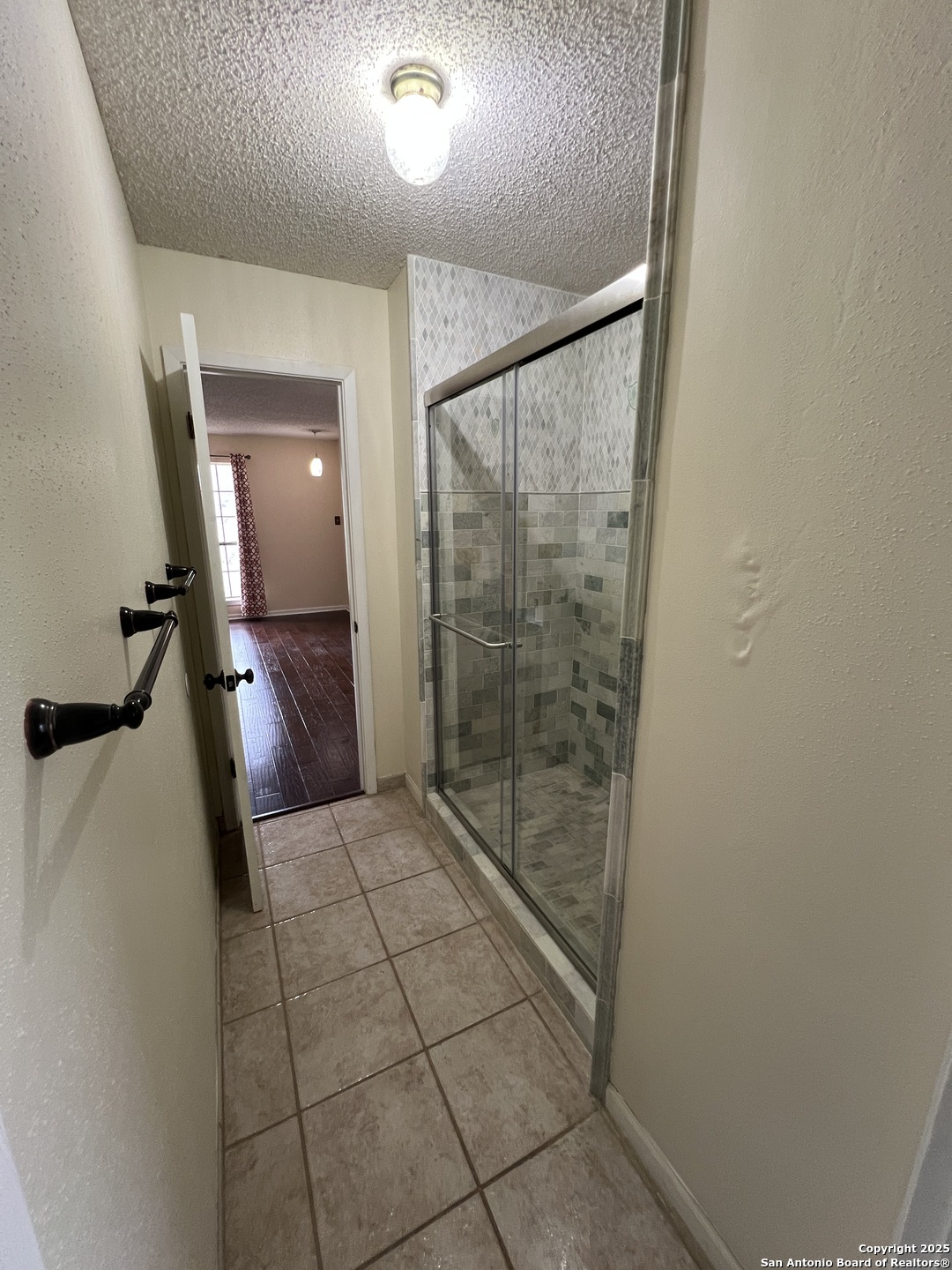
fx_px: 477
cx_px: 476
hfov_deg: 89.9
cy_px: 635
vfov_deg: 106.2
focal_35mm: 13
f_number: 1.8
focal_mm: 1.57
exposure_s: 1/60
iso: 200
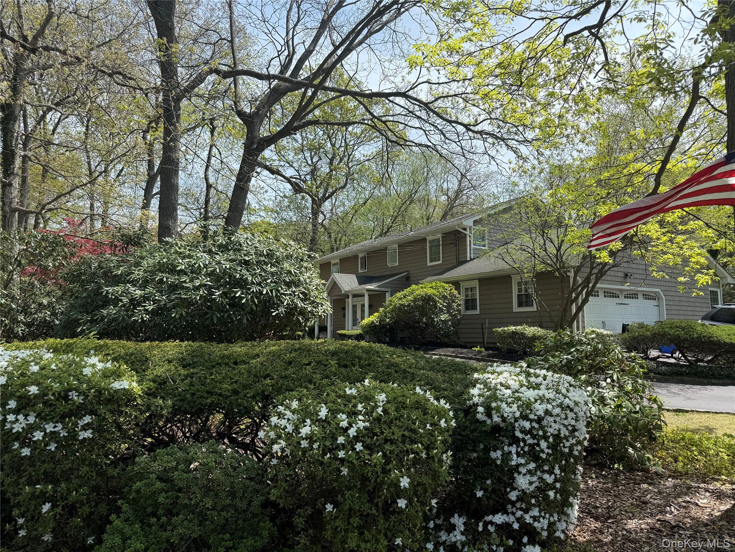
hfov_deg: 71.6
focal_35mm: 24
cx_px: 368
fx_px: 510
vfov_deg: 56.8
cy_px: 276
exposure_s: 1/2907
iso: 80
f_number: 1.78
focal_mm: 6.76
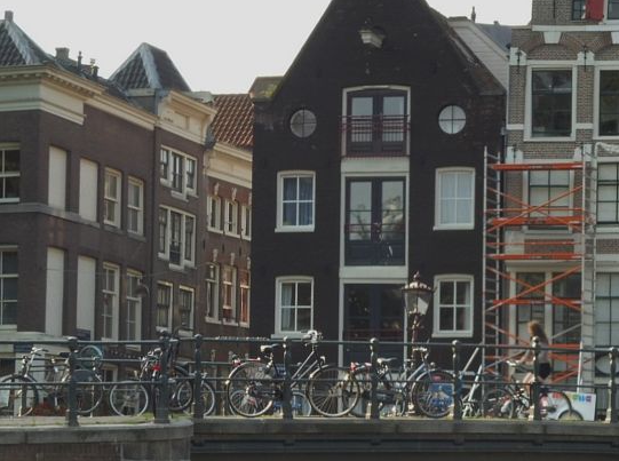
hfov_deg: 15.7
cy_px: 295
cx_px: 530
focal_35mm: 125
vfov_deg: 11.8
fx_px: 2230
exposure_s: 1/100
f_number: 4.9
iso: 100
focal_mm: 11.7
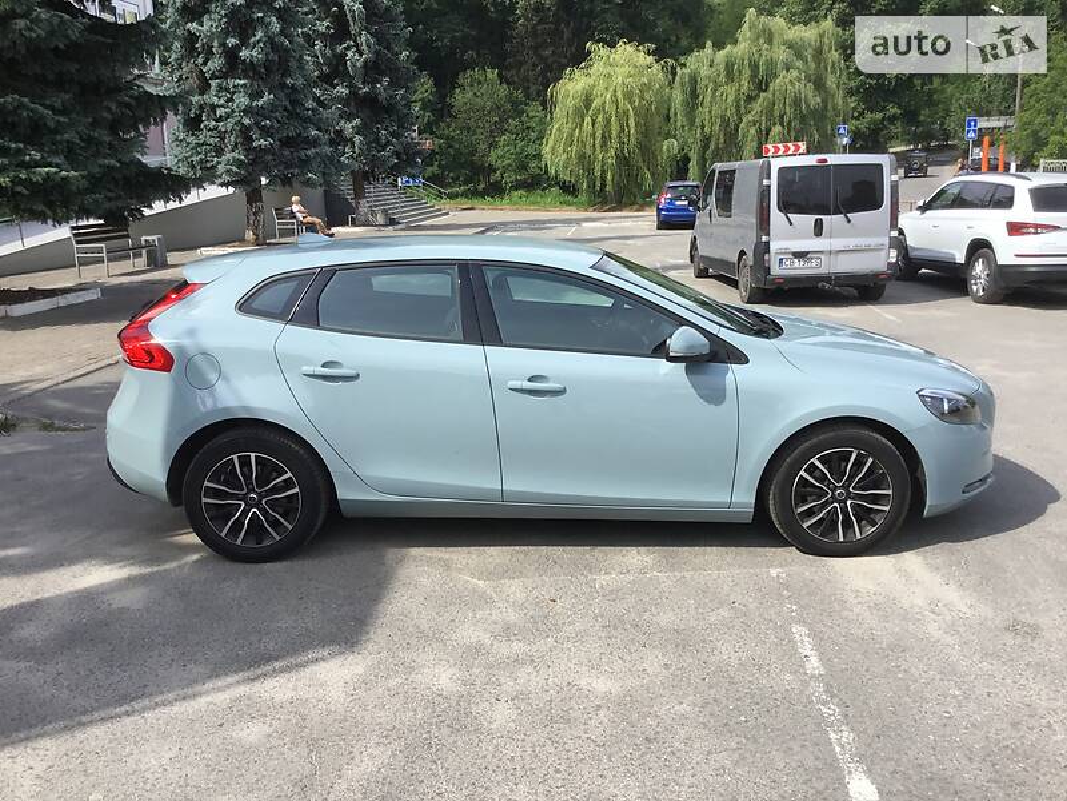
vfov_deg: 45.4
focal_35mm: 31
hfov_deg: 58.4
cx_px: 534
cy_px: 400
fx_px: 956
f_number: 2.4
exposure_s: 1/936
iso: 25
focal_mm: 3.3
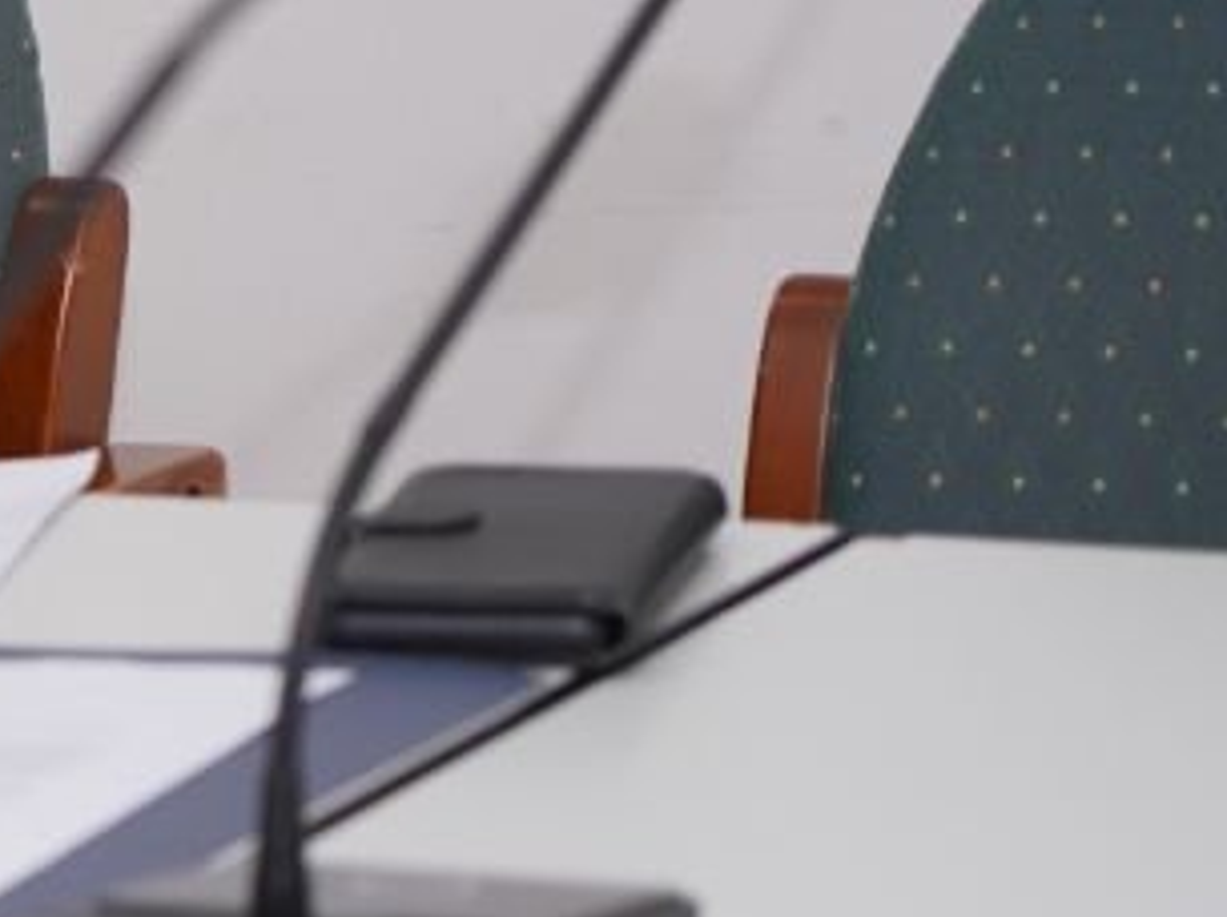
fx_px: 15259
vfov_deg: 3.4
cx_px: -1235
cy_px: -191
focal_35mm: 431
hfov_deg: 4.5
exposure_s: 1/100
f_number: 4
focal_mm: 105
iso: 200
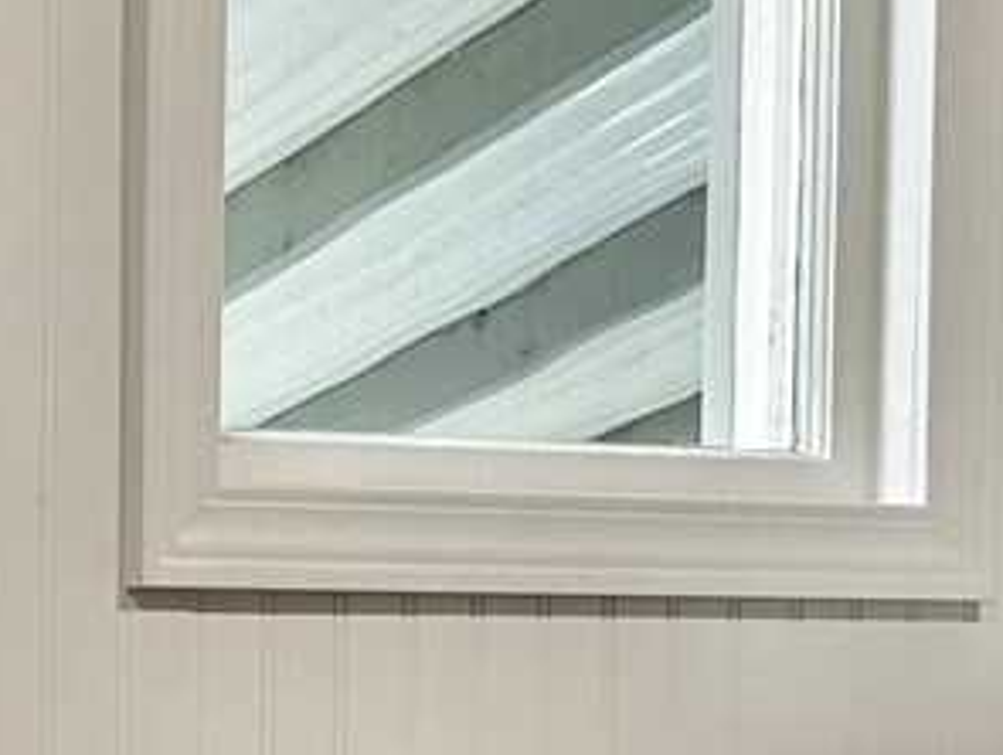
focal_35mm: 130
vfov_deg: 11.1
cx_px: -401
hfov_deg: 14.3
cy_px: 1003
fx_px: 3771
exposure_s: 1/122
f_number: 1.78
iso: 80
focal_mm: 6.86
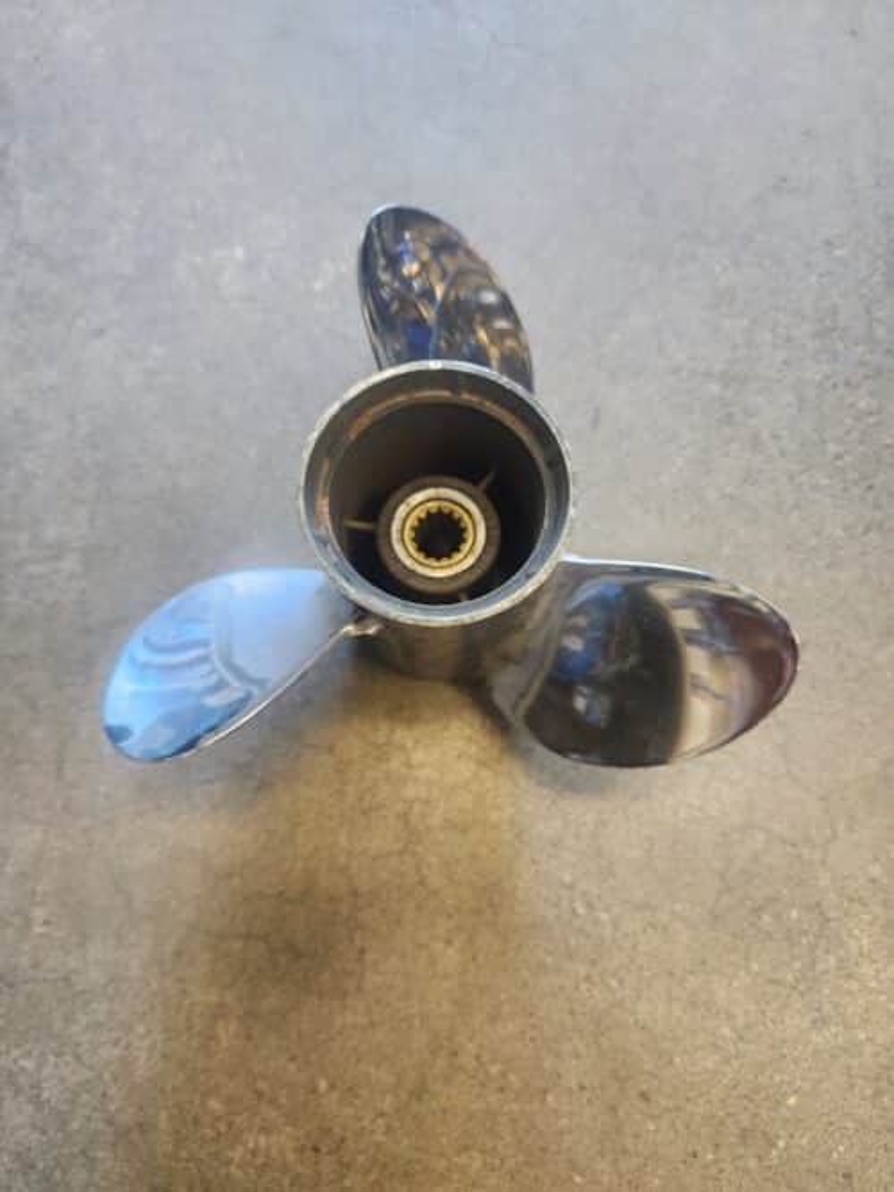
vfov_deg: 73.9
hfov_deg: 58.9
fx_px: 792
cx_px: 447
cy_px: 596
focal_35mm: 23
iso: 500
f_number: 1.8
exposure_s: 1/120
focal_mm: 6.4
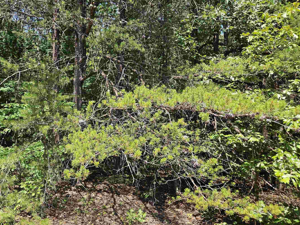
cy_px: 103
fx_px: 286
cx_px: 106
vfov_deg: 42.9
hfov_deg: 54.5
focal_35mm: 33
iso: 25
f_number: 1.8
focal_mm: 5.4
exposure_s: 1/553
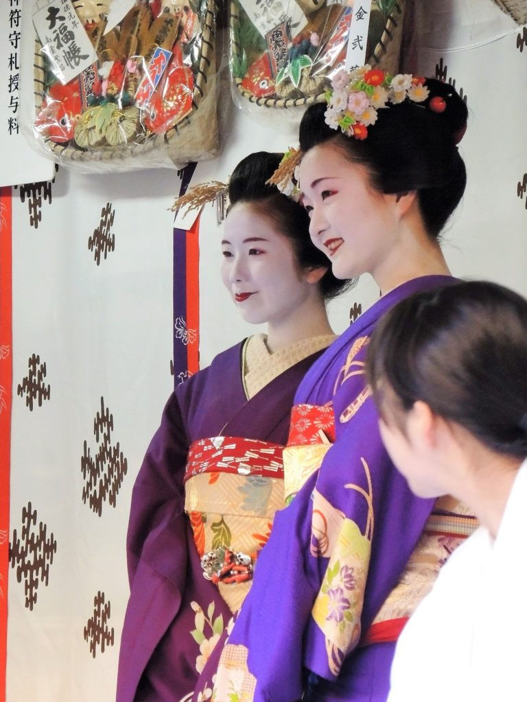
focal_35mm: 105
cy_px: 351
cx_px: 264
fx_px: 2131
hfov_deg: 14.1
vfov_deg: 18.7
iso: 720
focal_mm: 22.1
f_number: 3.5
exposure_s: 1/60
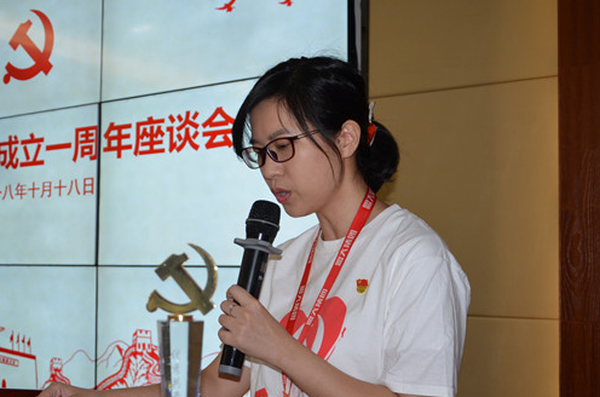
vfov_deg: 24.5
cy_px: 209
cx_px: 214
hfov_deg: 36.1
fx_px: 914
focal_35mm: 55
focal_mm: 28
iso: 400
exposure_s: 1/100
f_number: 4
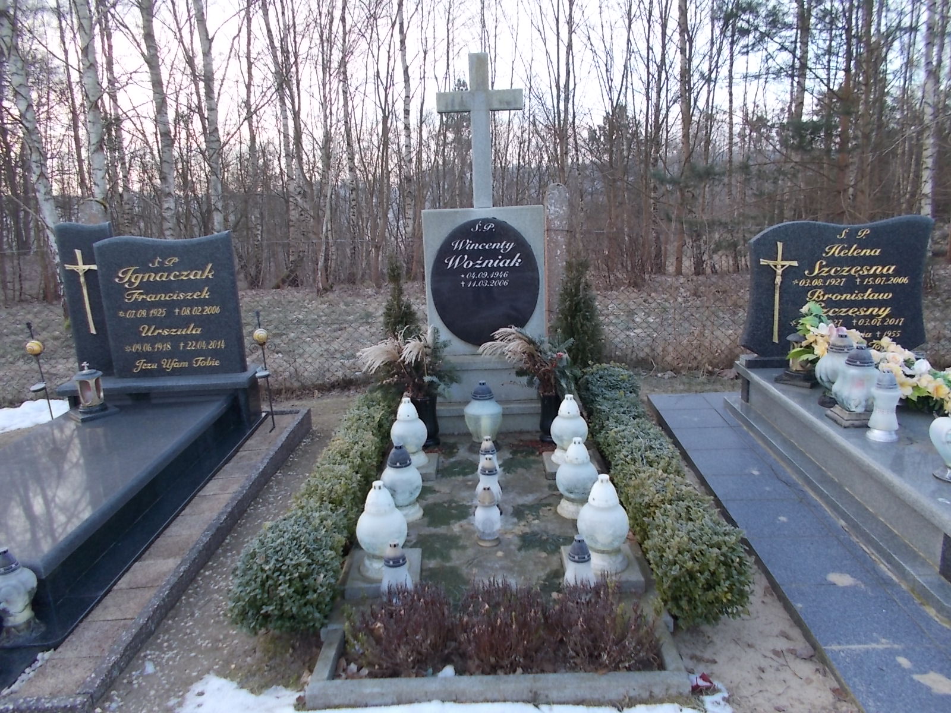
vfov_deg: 53.1
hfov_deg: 67.3
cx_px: 476
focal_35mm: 26
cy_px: 356
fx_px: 714
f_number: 3.2
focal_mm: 4.6
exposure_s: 1/125
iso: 80
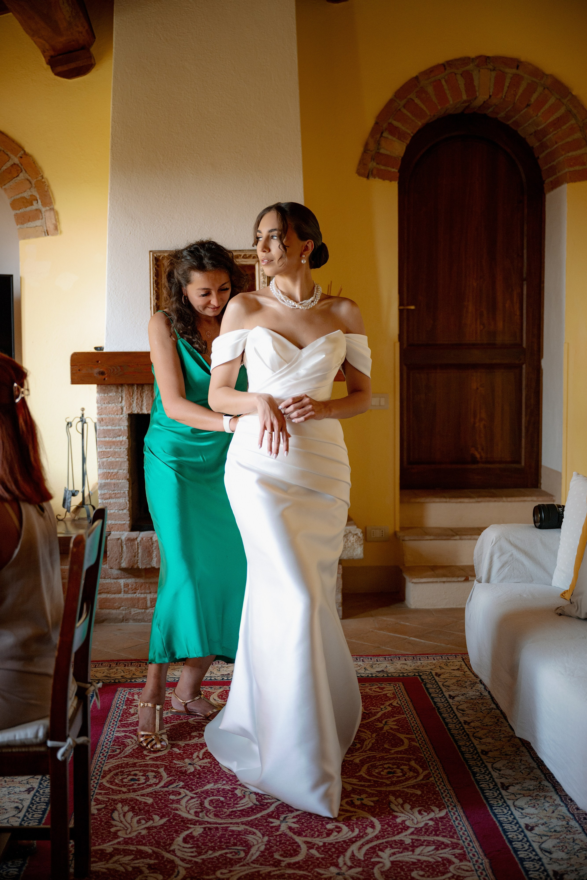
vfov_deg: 42.7
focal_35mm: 46
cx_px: 294
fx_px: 1125
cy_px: 440
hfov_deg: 29.2
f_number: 2.8
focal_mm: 46
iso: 500
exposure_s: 1/320
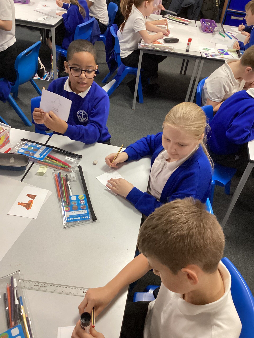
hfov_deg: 45.4
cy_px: 169
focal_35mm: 31
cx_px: 127
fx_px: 303
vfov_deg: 58.4
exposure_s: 1/60
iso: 250
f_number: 2.4
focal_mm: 3.3
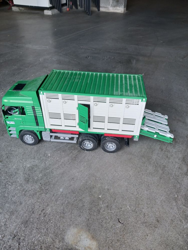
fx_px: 196
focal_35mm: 27
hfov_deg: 51.4
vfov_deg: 65.3
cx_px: 94
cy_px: 125
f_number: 1.8
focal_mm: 4
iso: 125
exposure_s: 1/50
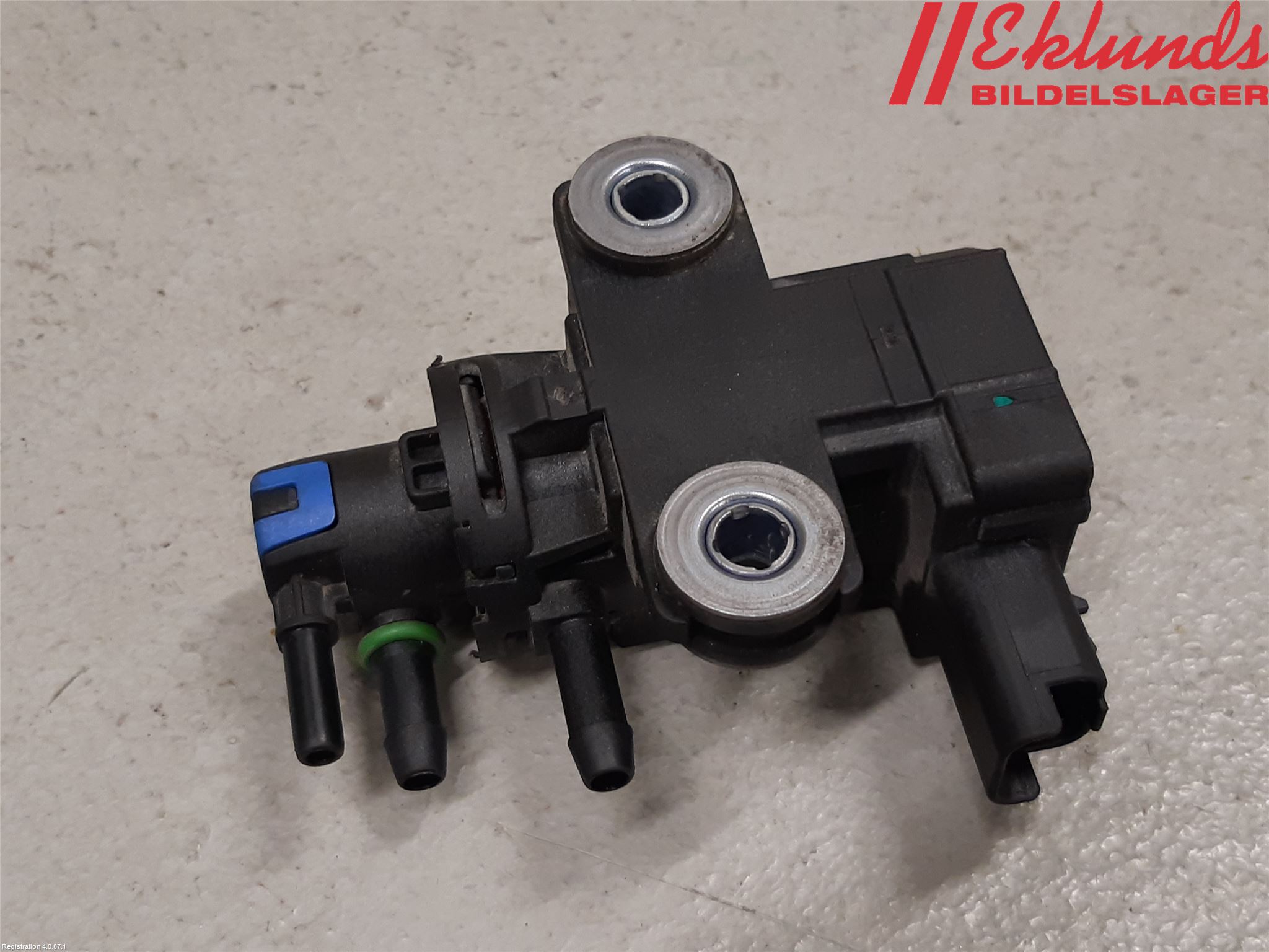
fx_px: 953
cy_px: 476
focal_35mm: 26
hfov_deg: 67.3
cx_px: 634
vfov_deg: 53.1
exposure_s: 1/50
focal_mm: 3.93
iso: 100
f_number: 1.7
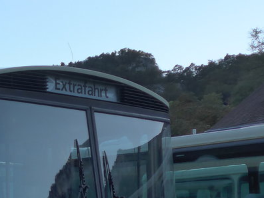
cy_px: 225
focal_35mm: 109
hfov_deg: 16.6
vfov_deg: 13.3
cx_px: -118
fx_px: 831
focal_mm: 7.5
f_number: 2.4
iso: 160
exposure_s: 1/800
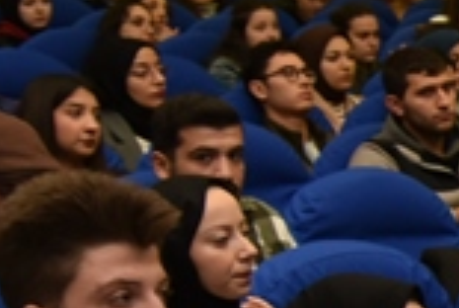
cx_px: 1185
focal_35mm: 198
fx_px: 2529
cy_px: 385
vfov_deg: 6.9
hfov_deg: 9.1
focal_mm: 30
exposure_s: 1/60
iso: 640
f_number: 4
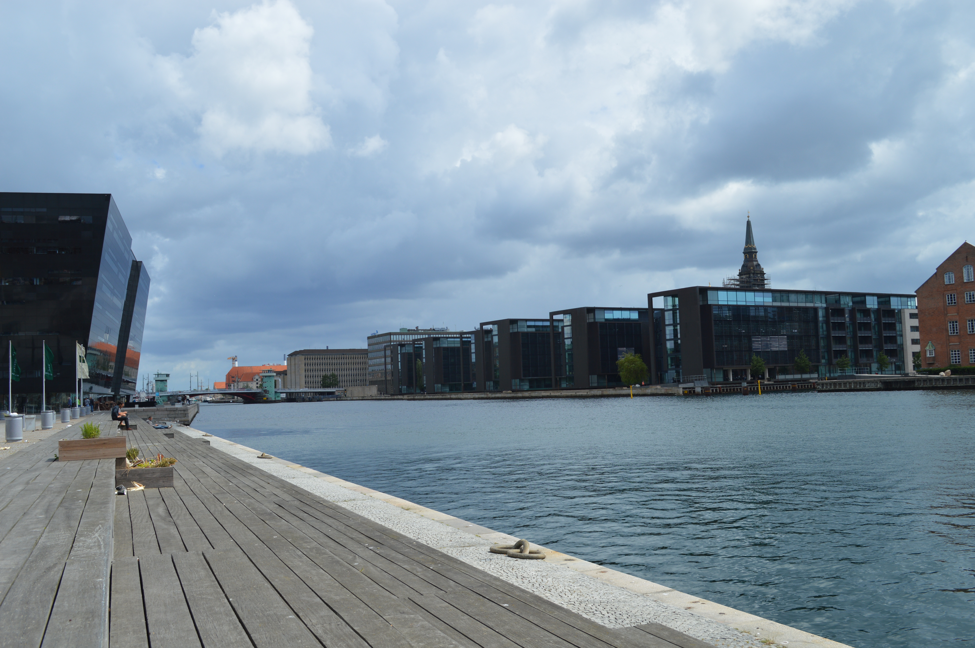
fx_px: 893
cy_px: 324
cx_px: 488
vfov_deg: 39.9
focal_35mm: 33
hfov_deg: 57.3
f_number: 9
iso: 100
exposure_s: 1/320
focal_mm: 22
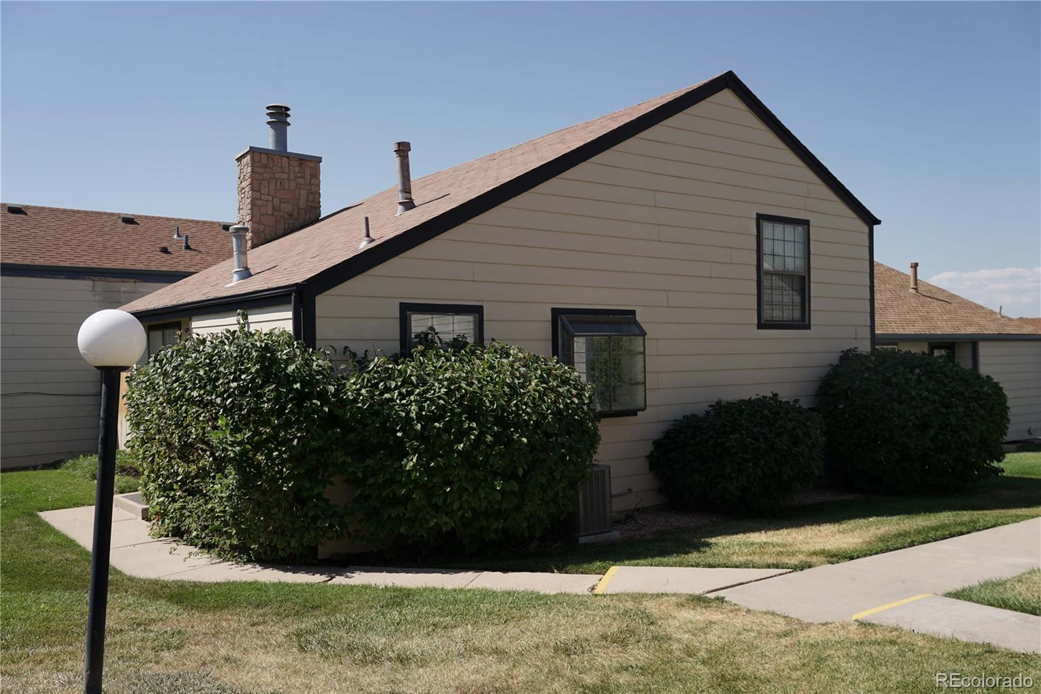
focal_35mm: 30
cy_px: 347
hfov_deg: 61.9
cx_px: 520
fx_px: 867
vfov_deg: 43.6
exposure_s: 1/500
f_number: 8
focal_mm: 30
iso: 160
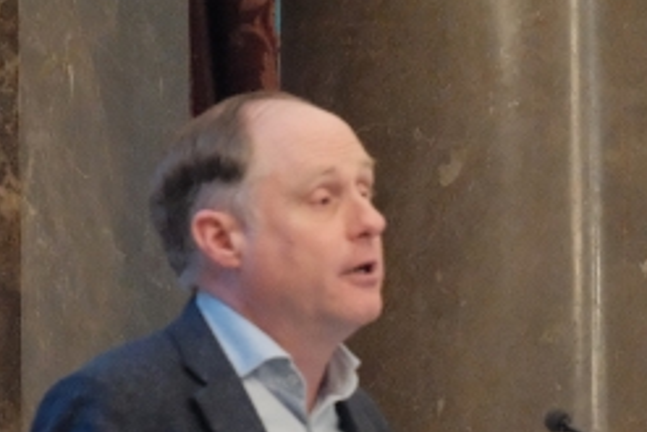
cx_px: 684
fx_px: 8146
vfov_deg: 3.0
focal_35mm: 453
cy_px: 598
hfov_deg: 4.5
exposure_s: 1/160
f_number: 5
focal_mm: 93.2
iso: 10000
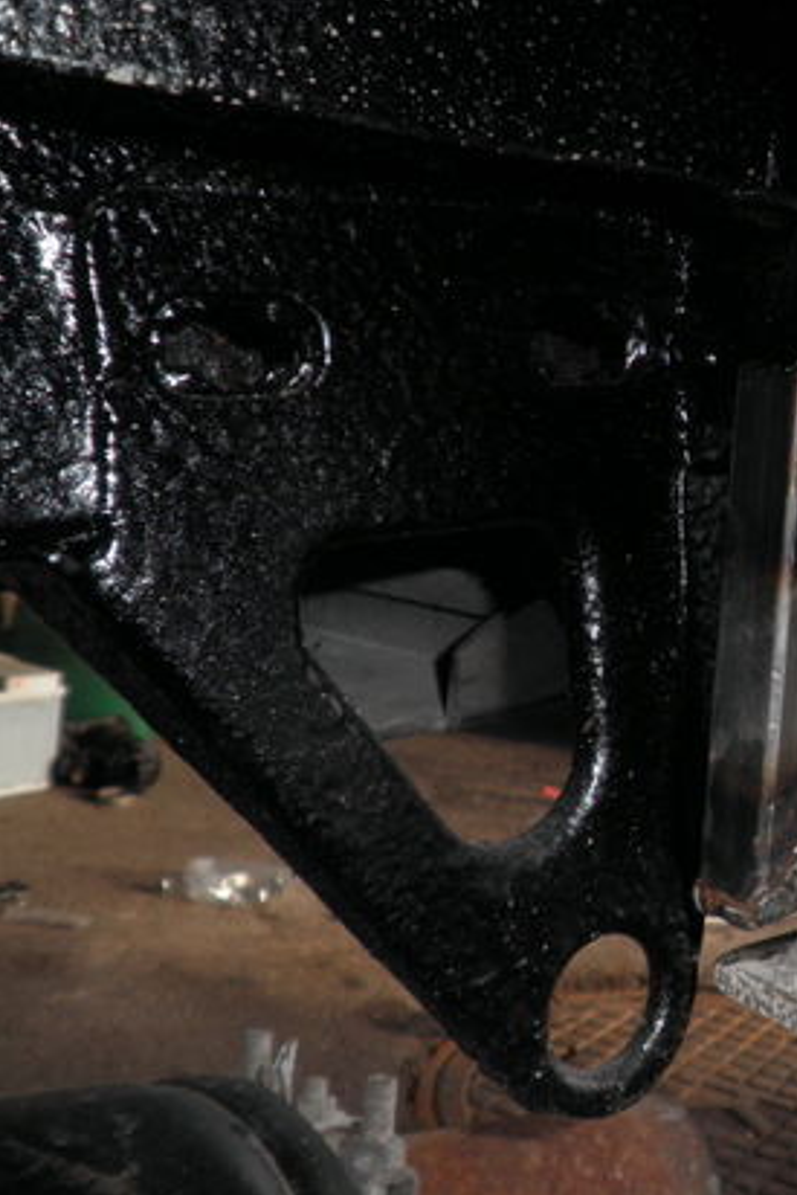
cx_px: 832
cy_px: 577
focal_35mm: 42
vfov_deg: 46.4
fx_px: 1393
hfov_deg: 29.4
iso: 64
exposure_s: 1/30
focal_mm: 4.65
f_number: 7.8
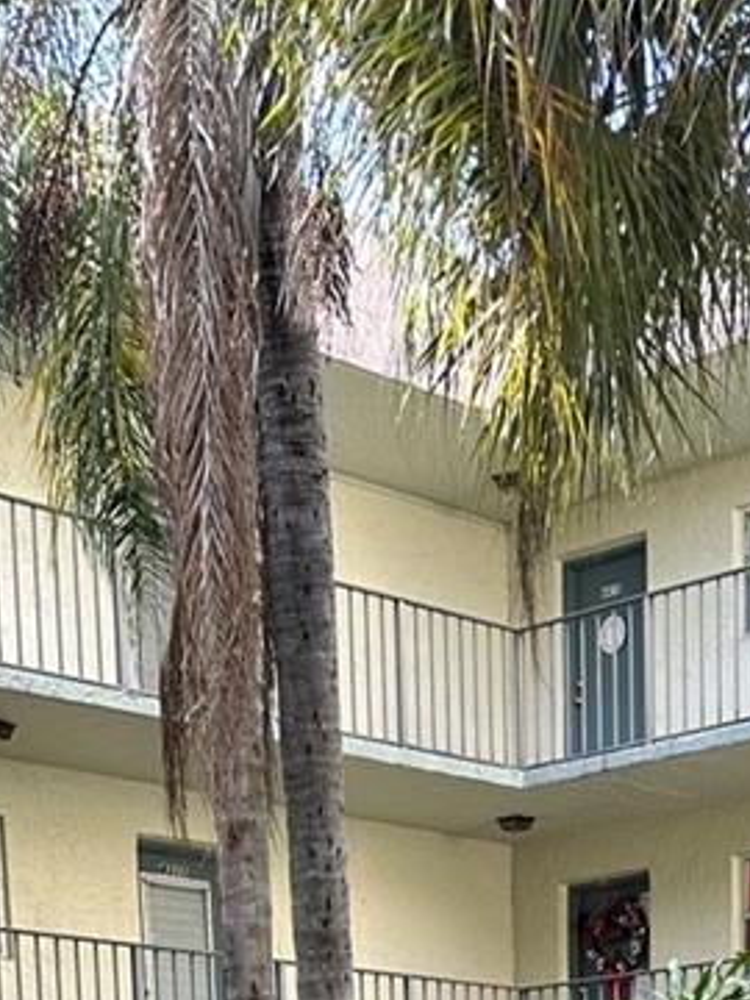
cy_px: 1661
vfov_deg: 19.7
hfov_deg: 18.4
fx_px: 2311
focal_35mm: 80
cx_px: 483
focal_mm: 6.86
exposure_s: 1/191
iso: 64
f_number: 1.78
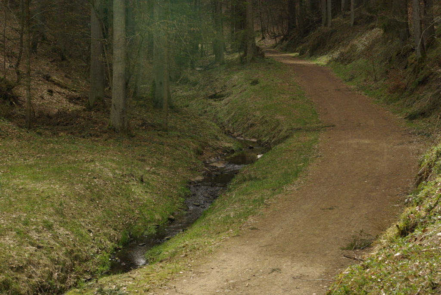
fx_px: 1012
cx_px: 220
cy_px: 148
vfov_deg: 16.6
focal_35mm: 82
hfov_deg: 24.6
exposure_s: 1/90
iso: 400
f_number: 13
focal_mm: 55
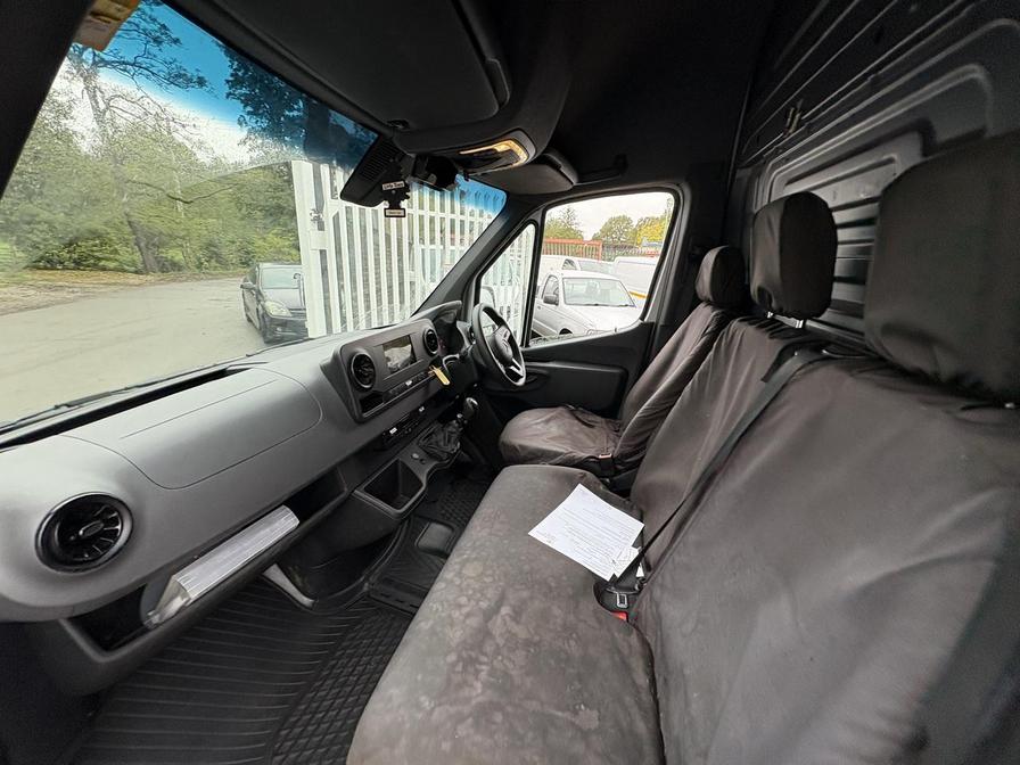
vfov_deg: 85.7
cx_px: 510
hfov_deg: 102.1
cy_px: 382
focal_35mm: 14
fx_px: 413
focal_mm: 2.22
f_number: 2.2
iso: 80
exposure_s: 1/99
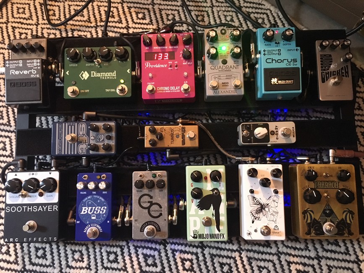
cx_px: 182
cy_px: 136
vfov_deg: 48.2
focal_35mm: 29
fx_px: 305
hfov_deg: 61.7
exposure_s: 1/17
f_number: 2.2
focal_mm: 4.15
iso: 320
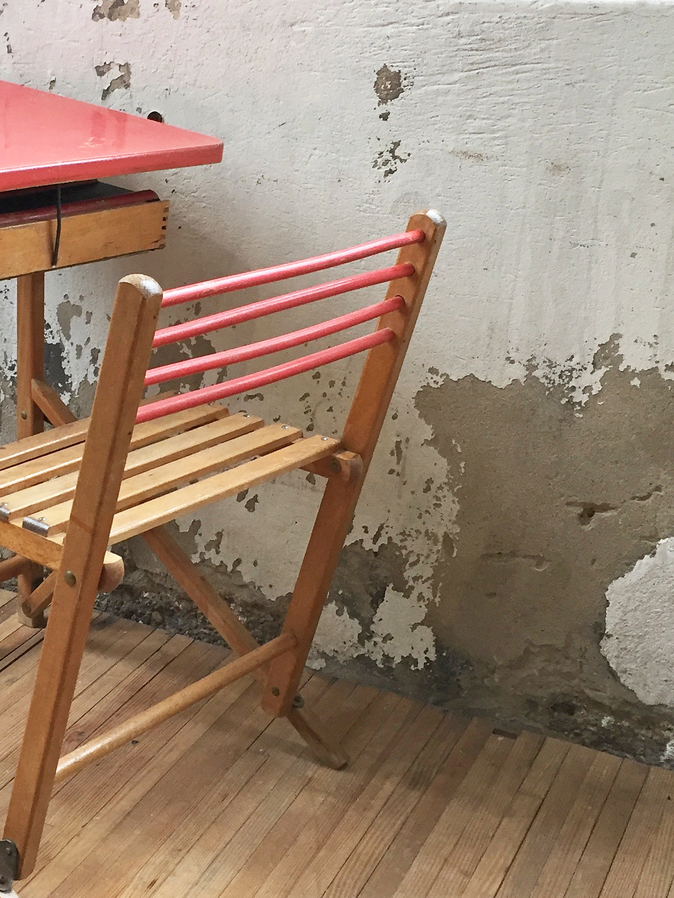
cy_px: 361
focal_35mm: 55
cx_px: 49
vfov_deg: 34.8
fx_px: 1428
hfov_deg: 25.6
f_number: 2.2
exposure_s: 1/33
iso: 80
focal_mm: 4.15
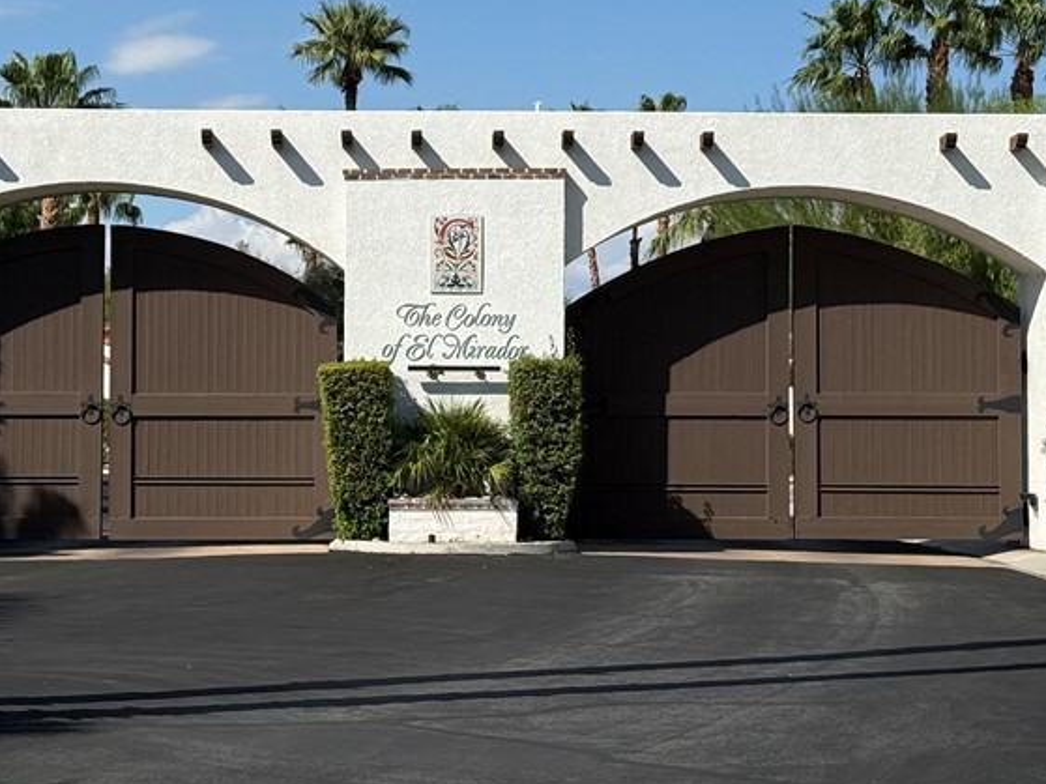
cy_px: 314
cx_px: 387
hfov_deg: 22.2
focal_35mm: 88
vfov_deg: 16.8
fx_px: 2659
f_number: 1.78
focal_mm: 6.76
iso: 64
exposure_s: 1/7874
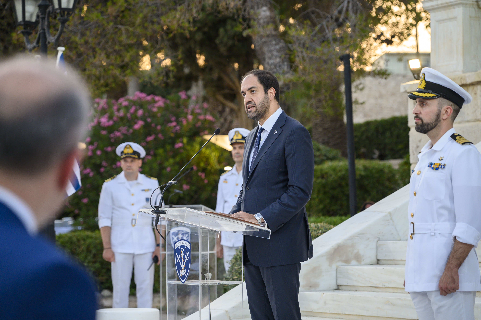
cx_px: 240
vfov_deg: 11.4
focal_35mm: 120
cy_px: 160
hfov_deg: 17.1
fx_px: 1602
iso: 640
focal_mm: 120
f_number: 4.5
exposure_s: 1/160
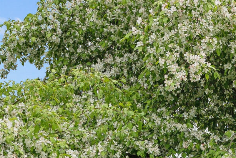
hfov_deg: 11.4
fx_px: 1121
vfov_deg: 7.9
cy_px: 249
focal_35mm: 171
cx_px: 384
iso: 320
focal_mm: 35
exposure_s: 1/320
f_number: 7.1
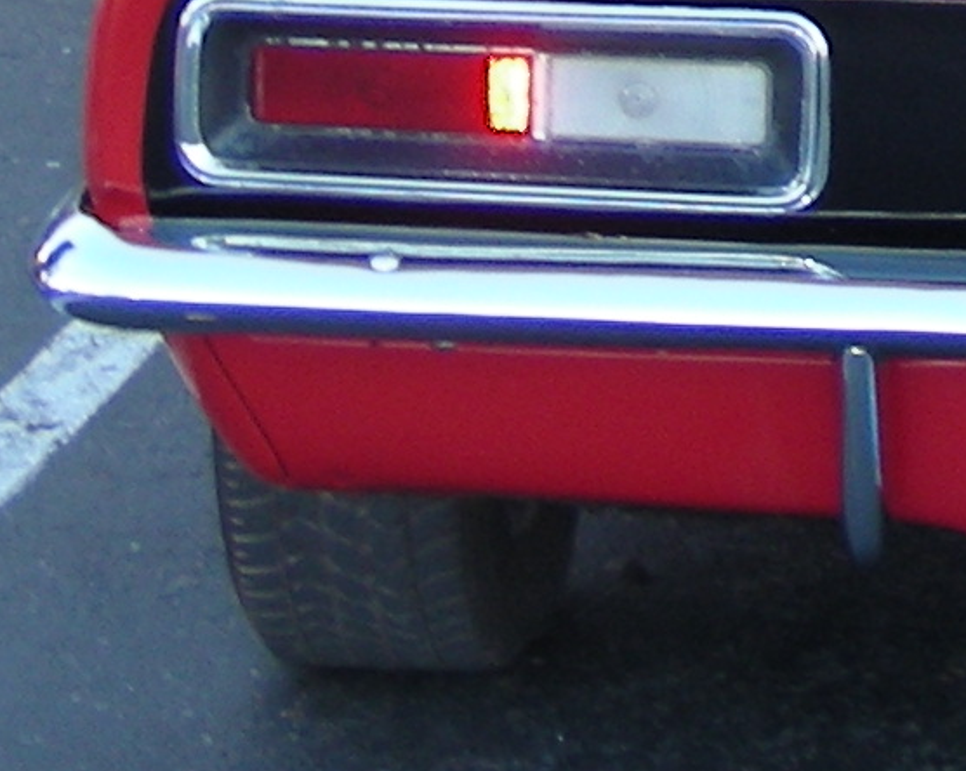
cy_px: -880
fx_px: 5371
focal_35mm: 188
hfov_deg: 10.0
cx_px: 1459
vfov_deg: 7.8
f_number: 3.5
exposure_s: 1/47.4
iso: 70
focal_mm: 6.3
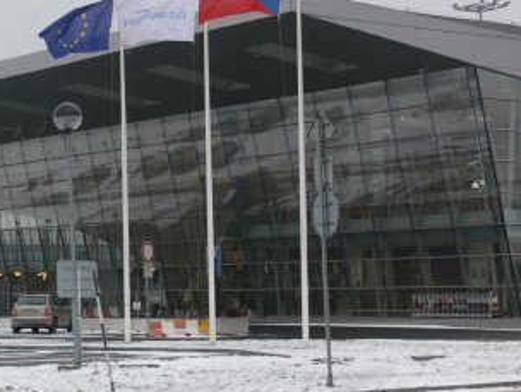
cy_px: 175
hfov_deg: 18.8
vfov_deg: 14.4
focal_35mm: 103
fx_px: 1553
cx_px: 91
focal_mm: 12
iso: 80
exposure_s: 1/60
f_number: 3.6
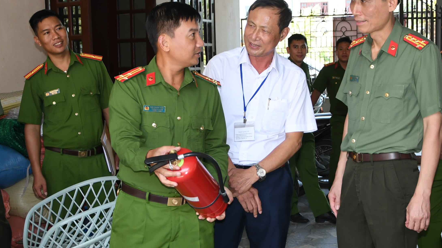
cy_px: 145
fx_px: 844
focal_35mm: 72
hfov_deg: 29.3
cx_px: 261
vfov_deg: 16.7
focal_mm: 24
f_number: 4
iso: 500
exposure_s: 1/200
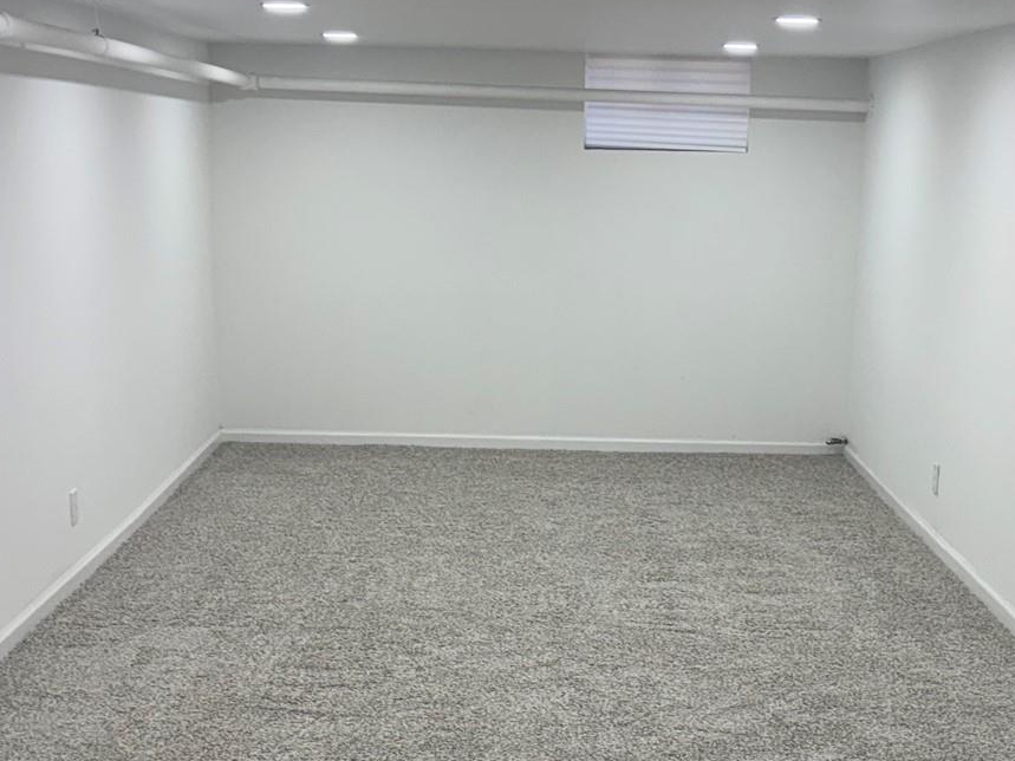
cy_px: 553
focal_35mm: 62
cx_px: 596
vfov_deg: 23.4
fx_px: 1818
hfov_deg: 31.1
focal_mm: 5.96
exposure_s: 1/120
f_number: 1.6
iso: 80
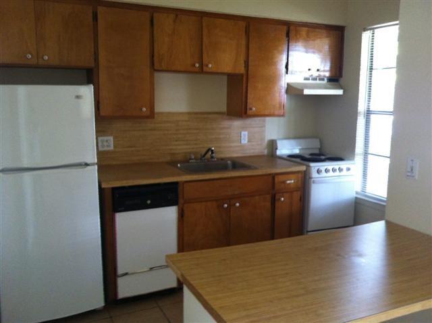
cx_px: 216
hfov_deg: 52.7
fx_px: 436
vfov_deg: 40.6
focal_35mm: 35
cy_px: 162
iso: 200
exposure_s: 1/15
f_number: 2.8
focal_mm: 3.85
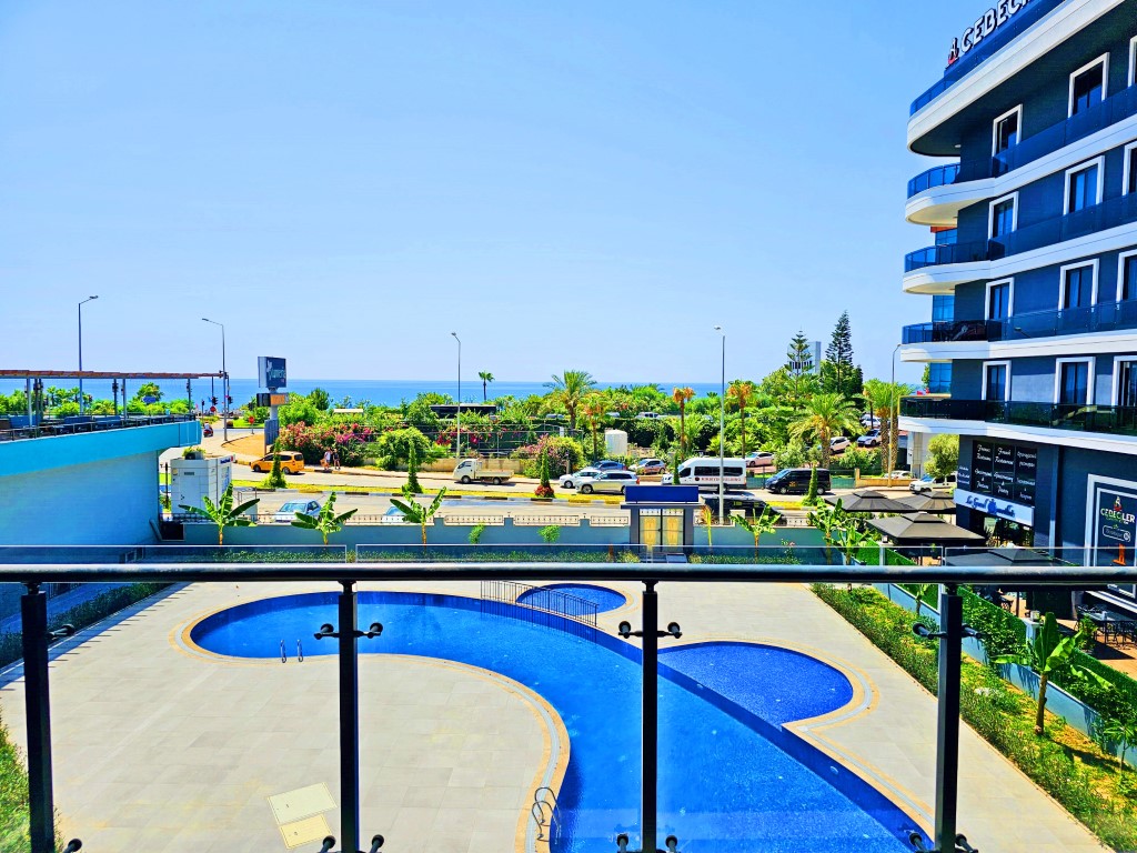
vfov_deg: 58.9
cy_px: 426
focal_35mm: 23
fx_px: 755
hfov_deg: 73.9
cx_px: 568
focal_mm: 6.3
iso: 10
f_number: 1.7
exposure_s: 1/1232
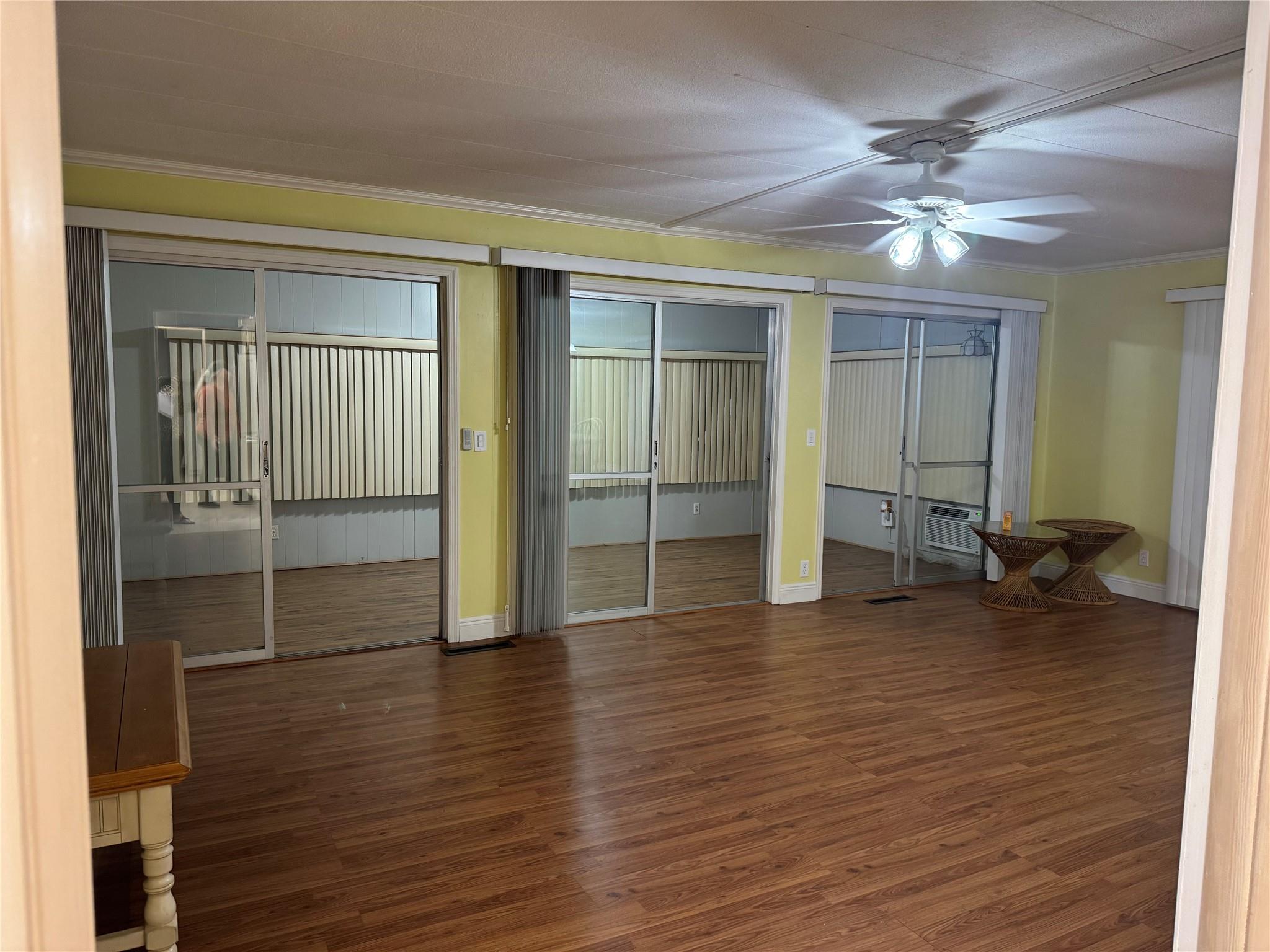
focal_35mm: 24
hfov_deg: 71.6
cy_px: 476
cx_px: 635
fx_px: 881
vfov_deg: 56.8
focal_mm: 6.76
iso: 250
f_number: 1.78
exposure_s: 1/60
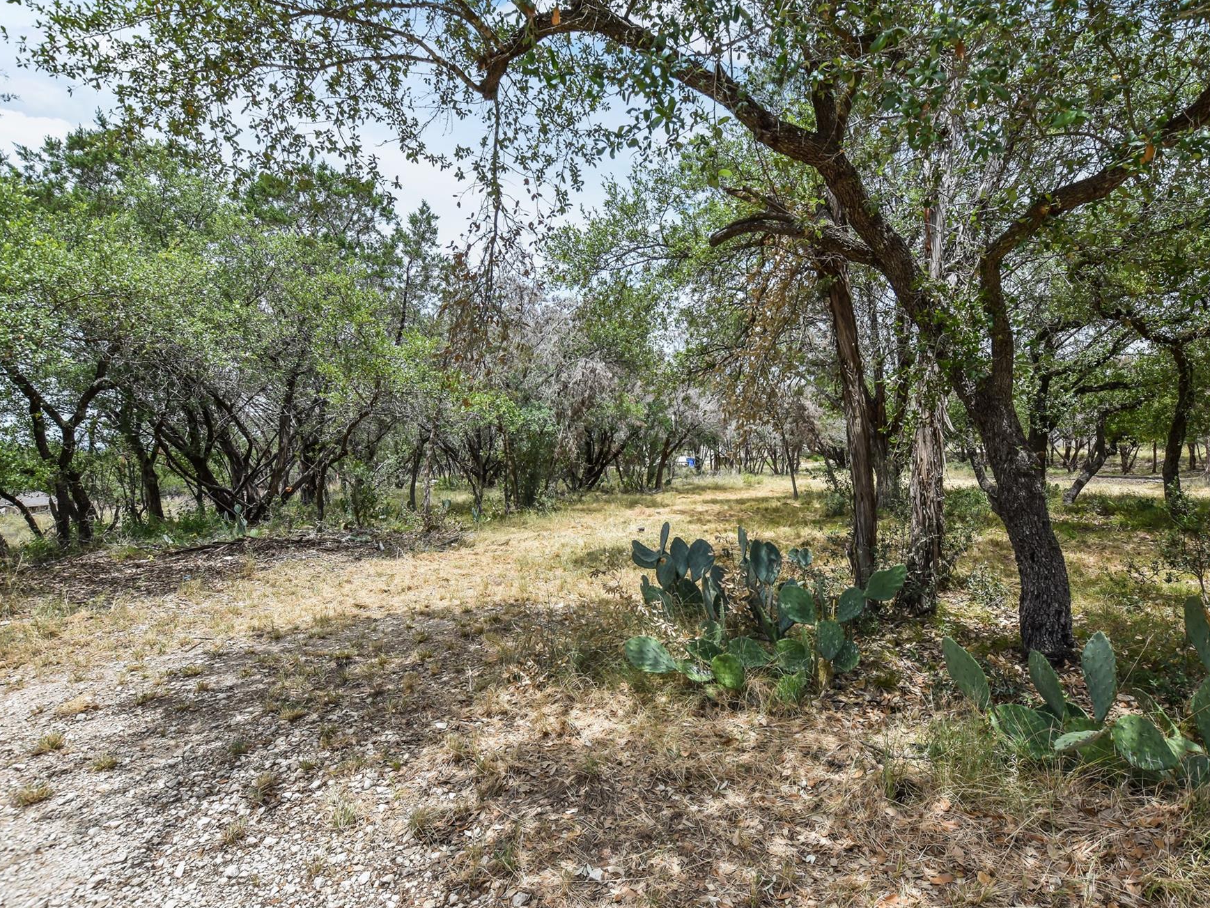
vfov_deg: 74.7
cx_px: 685
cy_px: 447
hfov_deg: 90.5
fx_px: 594
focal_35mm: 17
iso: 200
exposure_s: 1/320
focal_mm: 10
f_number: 8
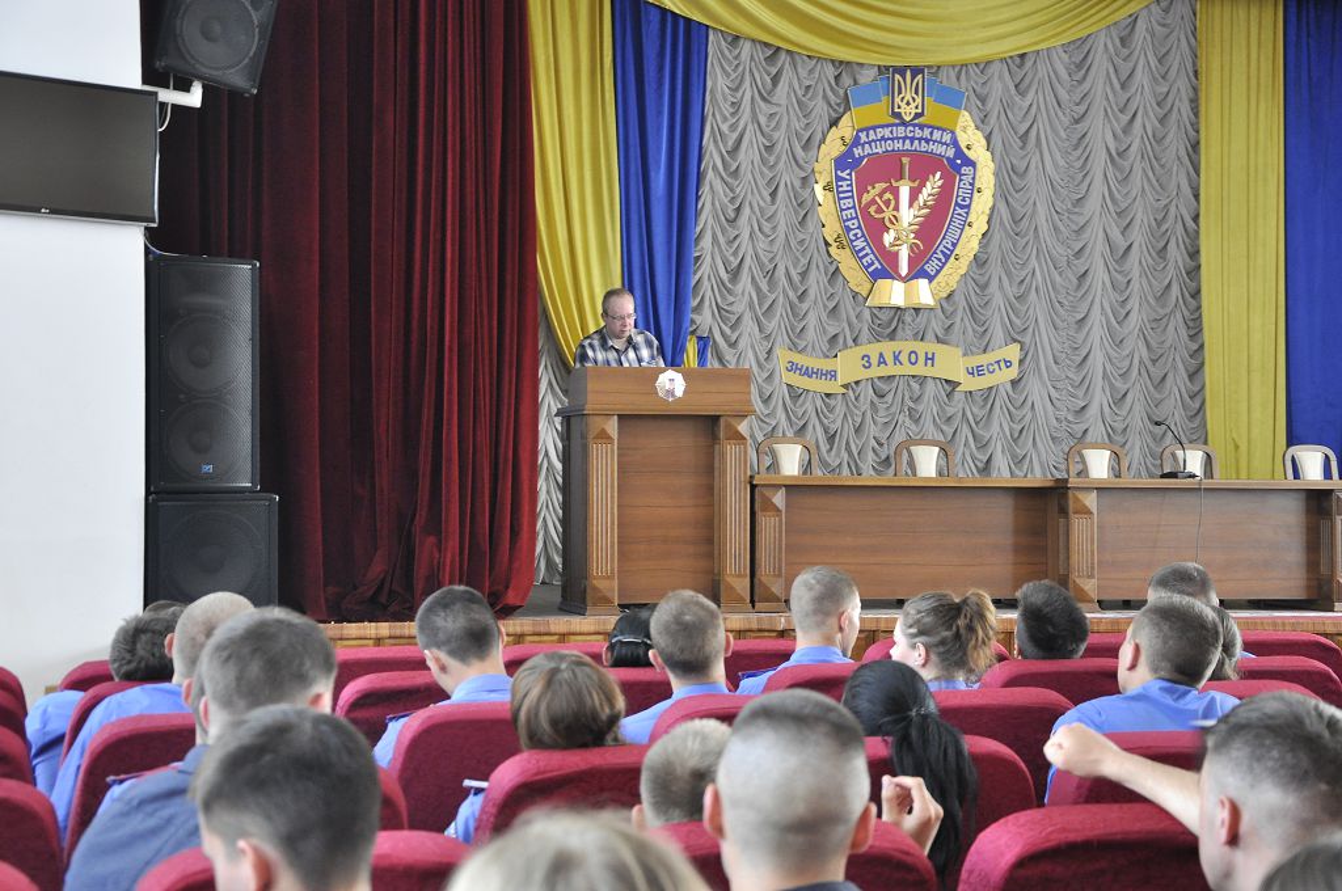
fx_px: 2234
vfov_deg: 22.6
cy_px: 446
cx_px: 671
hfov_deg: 33.4
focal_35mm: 60
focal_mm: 40
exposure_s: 1/13
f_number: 4.5
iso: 1000
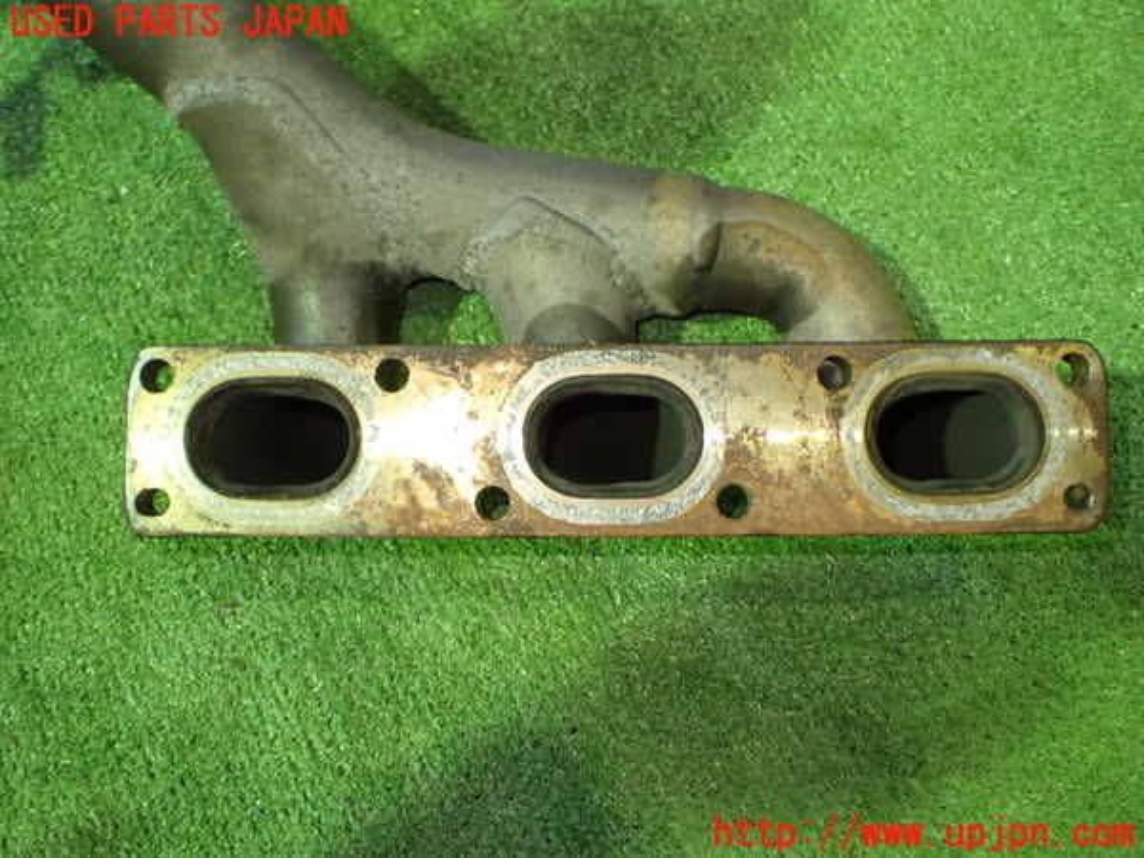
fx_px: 991
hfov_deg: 60.0
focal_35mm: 30
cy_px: 429
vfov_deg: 46.8
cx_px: 572
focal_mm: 5.4
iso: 800
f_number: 2.3
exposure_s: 1/60
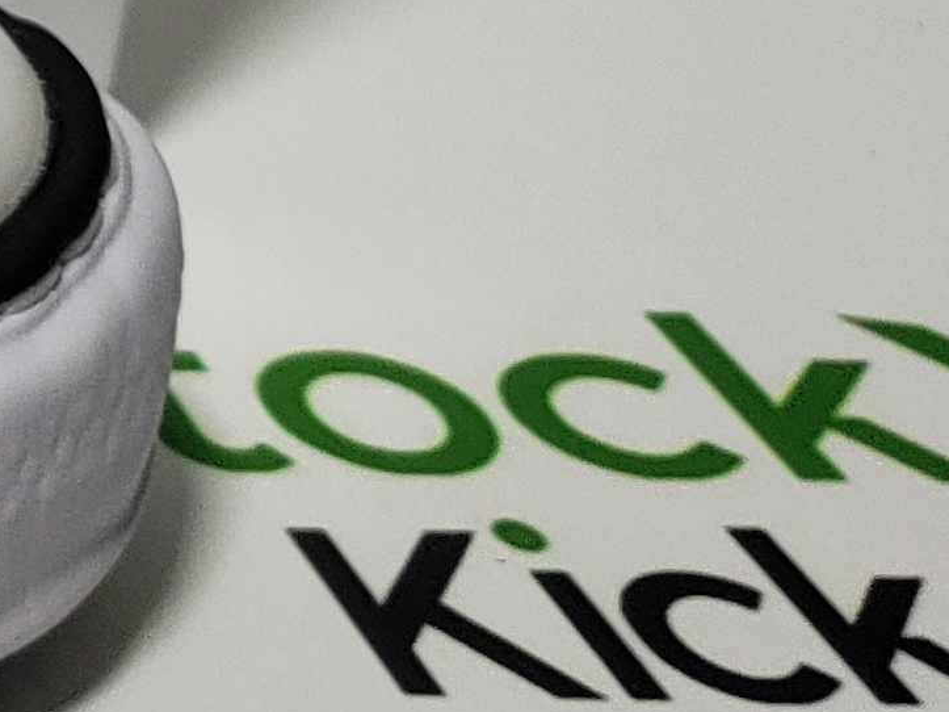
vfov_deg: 9.7
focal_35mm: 145
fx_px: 3975
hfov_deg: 10.9
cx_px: -1540
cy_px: -604
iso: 50
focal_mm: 4.3
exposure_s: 1/483
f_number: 1.5
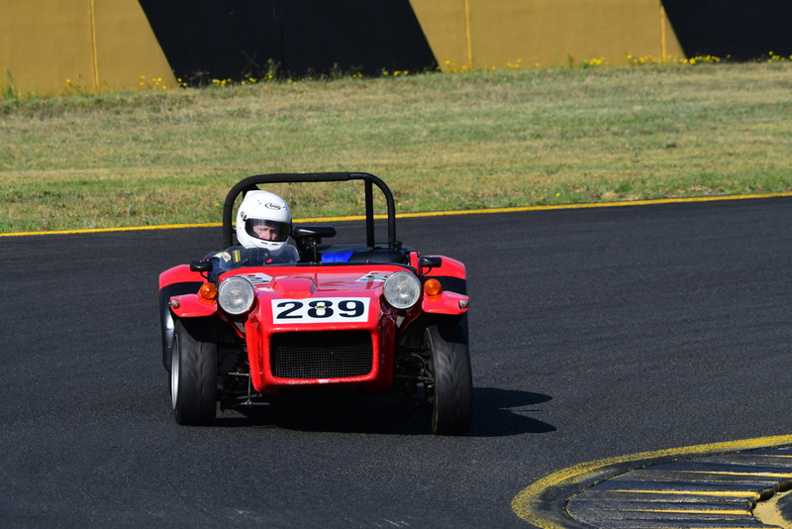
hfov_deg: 4.0
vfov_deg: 2.7
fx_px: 11223
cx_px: 396
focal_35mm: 510
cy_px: 264
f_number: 10
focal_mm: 340
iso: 250
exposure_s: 1/640
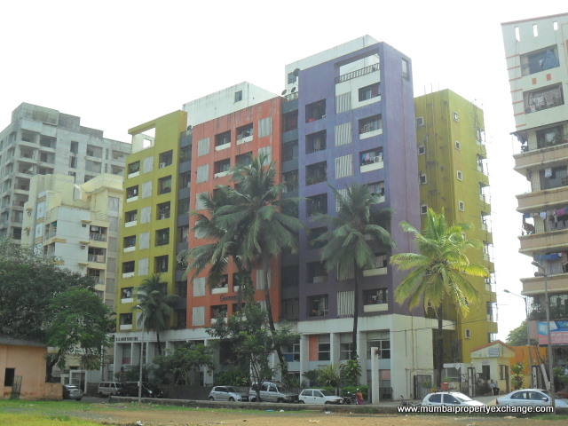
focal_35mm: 44
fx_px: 722
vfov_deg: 32.9
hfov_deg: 42.9
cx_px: 284
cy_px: 213
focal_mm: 7.8
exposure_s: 1/500
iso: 100
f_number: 4.5
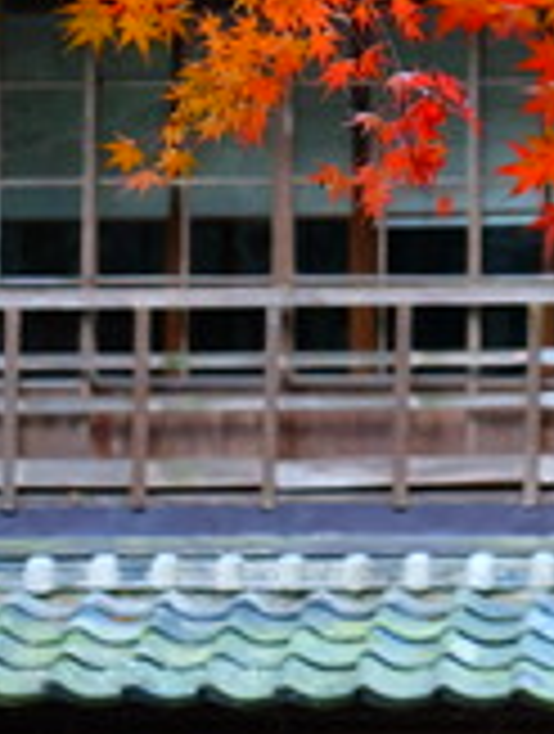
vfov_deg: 6.4
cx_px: 1047
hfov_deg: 4.8
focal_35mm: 309
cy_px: -180
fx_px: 6568
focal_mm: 50
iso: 800
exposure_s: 1/38
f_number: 4.5
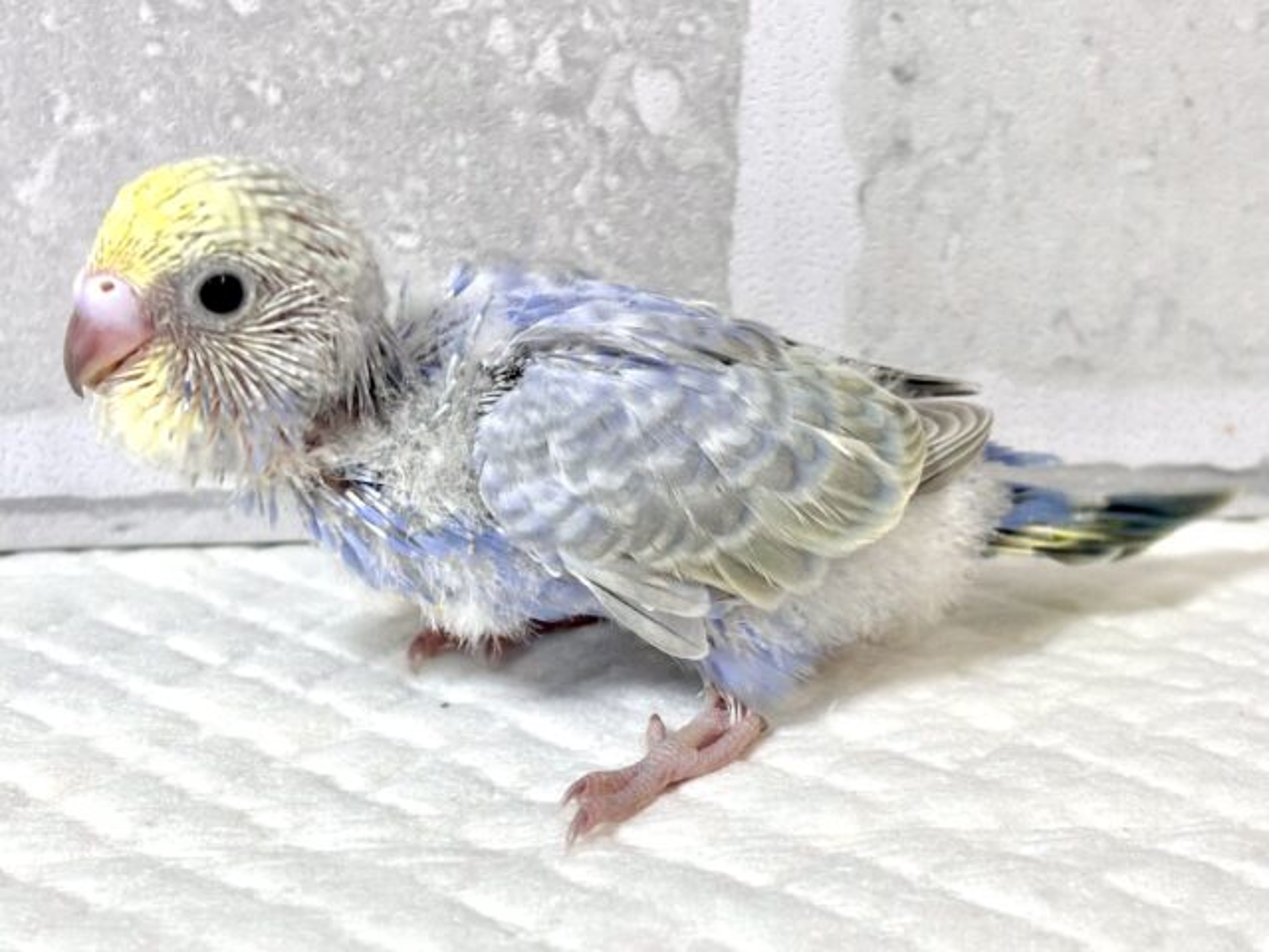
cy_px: 476
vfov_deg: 28.0
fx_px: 1906
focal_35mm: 52
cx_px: 634
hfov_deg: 36.8
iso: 40
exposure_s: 1/100
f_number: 1.6
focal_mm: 5.96
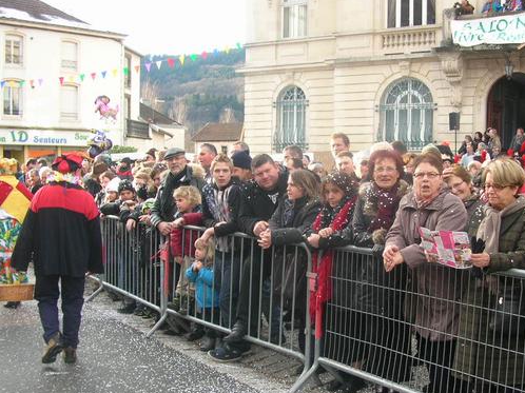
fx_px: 682
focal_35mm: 45
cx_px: 336
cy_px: 230
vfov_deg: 32.1
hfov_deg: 41.7
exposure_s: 1/134
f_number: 2.8
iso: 50
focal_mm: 5.8
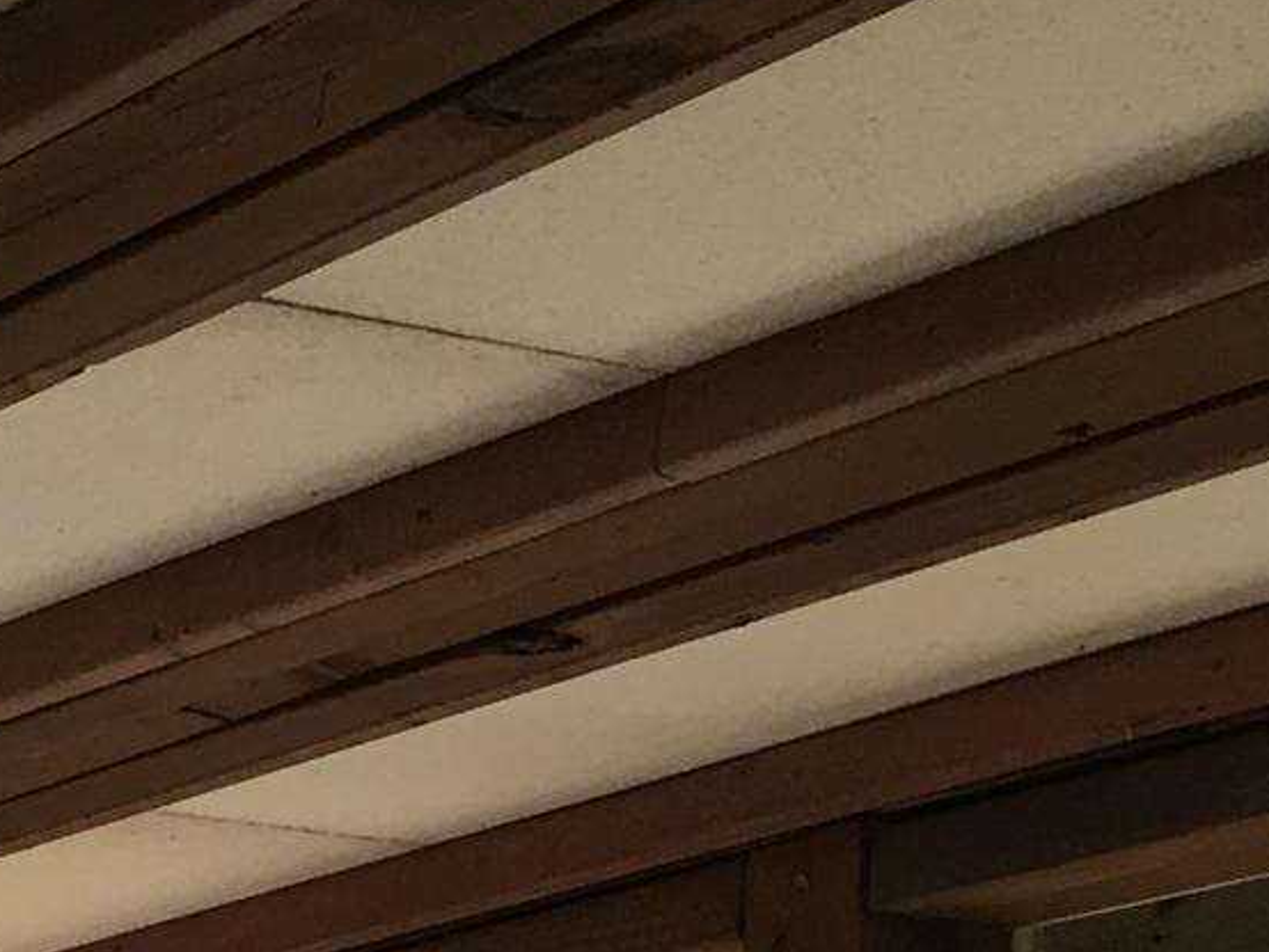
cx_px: -813
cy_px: 2542
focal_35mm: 157
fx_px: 5758
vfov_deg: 8.4
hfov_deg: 11.8
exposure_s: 1/120
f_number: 2.2
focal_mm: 4.15
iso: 25
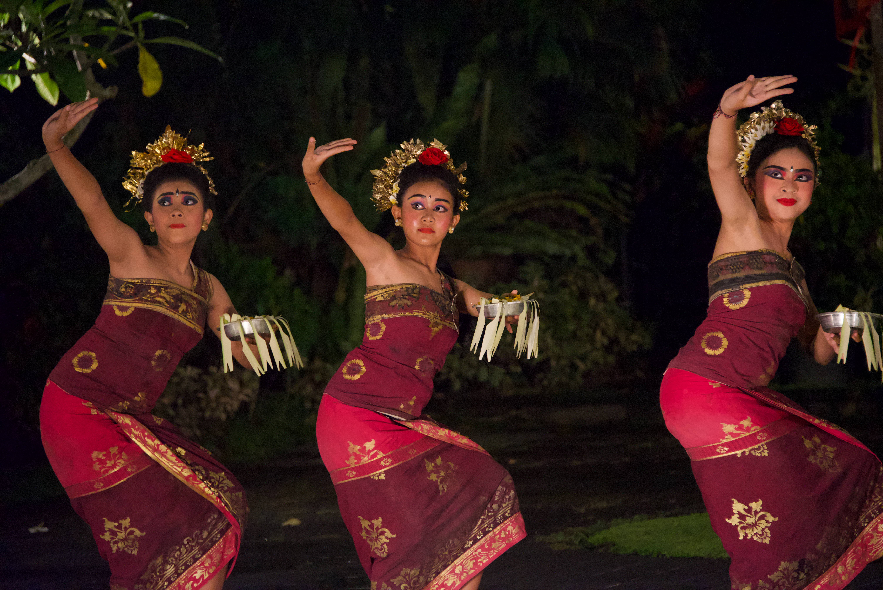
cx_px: 442
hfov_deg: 11.4
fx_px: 4416
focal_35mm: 180
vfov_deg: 7.6
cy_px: 295
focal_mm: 180
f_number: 5.6
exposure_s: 1/500
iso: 12800
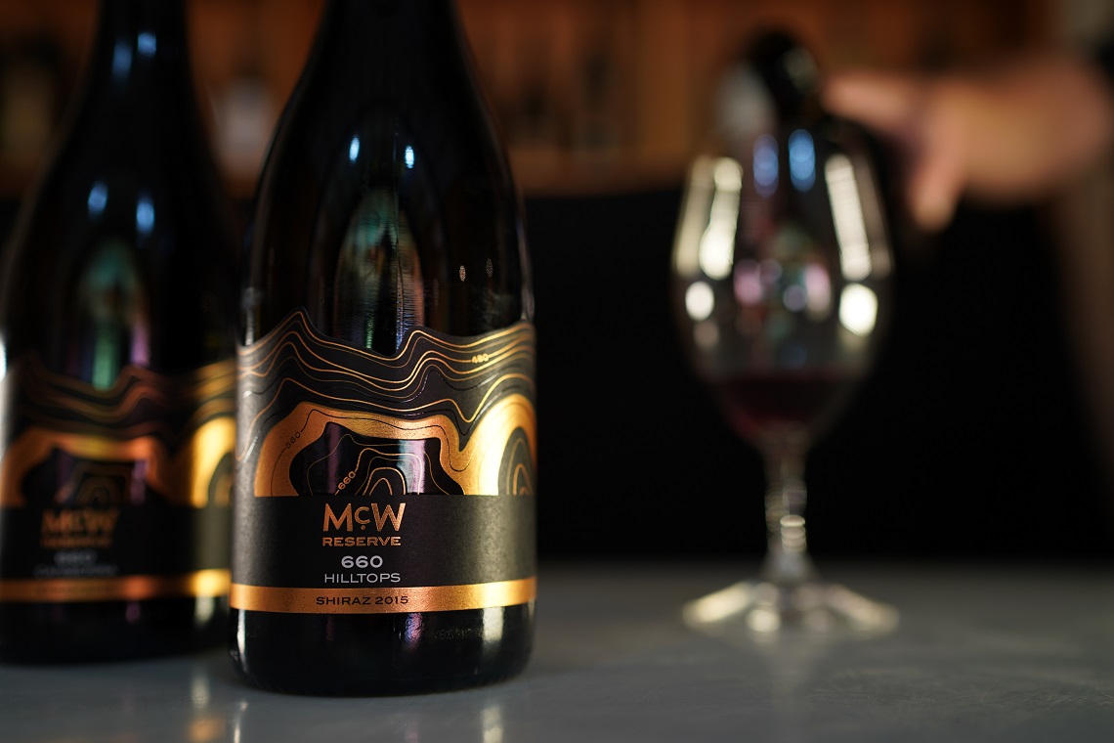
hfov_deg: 54.4
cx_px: 557
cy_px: 372
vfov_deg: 37.9
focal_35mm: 35
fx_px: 1083
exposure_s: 1/50
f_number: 2.2
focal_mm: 35
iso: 200
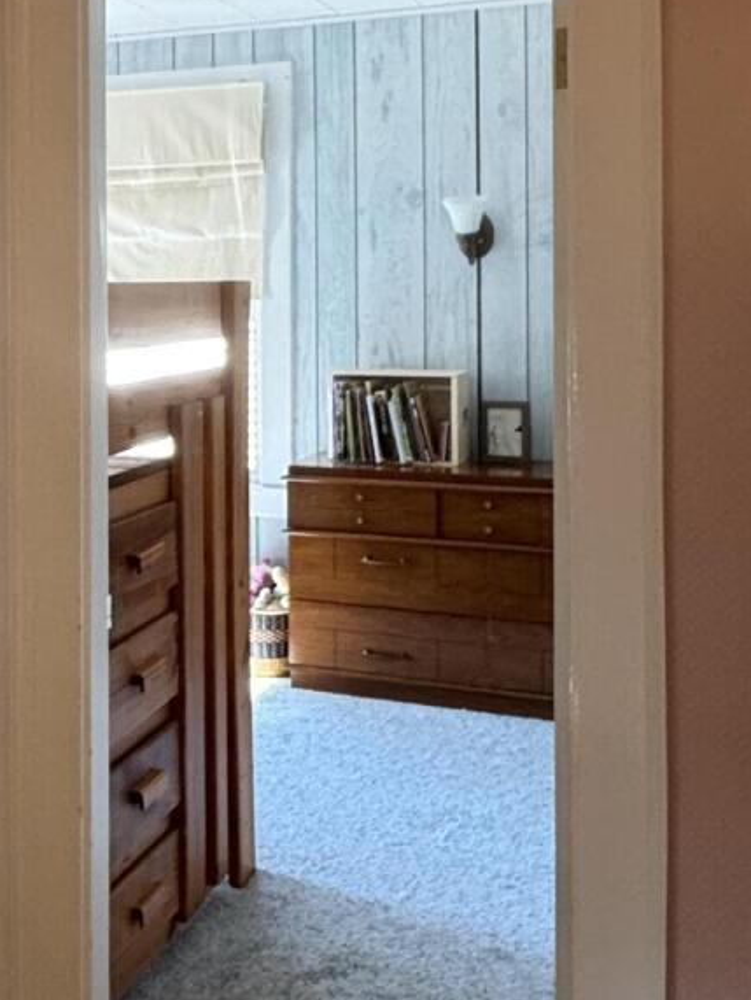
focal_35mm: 49
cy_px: 299
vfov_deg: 38.3
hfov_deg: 27.9
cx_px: -7
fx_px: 1416
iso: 250
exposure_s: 1/60
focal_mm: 2.22
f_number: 2.2
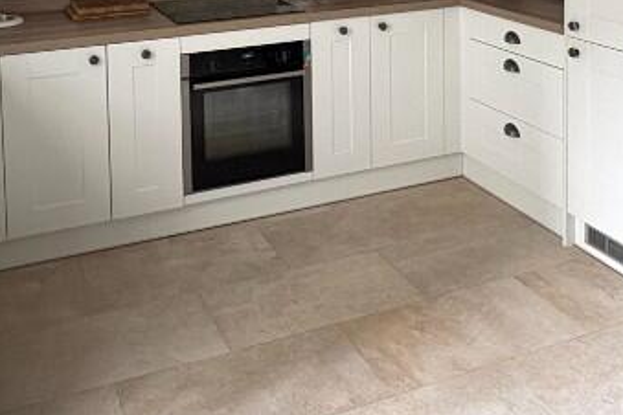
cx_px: 261
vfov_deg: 26.7
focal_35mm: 44
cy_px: -95
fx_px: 761
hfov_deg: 44.4
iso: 200
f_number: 2.2
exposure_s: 1/71
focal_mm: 2.22
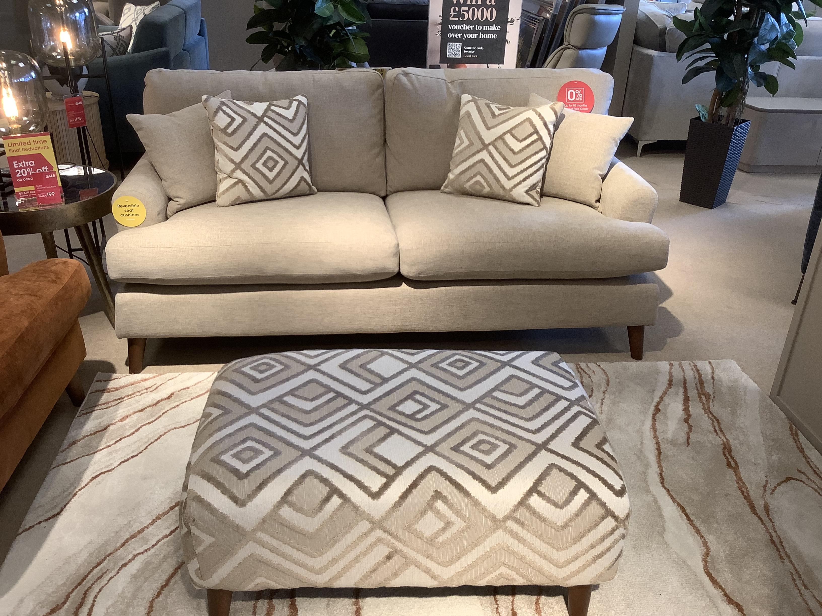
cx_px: 411
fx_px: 736
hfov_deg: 58.4
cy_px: 308
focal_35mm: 31
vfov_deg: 45.4
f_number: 2.4
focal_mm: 3.3
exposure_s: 1/50
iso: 50
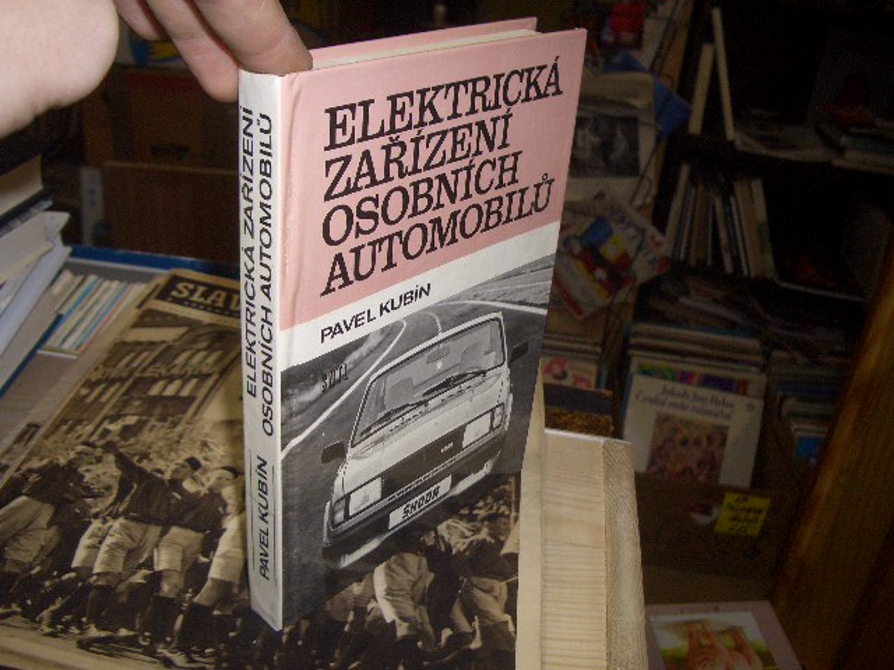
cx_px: 447
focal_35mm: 35
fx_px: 904
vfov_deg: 40.7
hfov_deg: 52.6
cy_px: 335
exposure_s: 1/60
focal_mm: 5.8
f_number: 2.6
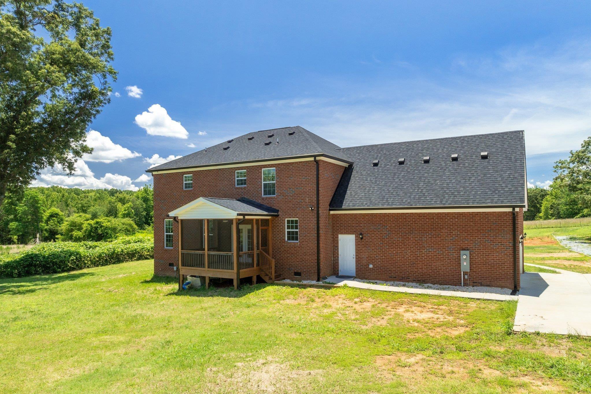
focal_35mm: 25
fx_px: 410
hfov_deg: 71.5
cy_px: 208
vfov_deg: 51.3
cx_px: 296
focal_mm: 12.29
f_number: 4.5
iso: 100
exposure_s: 1/120
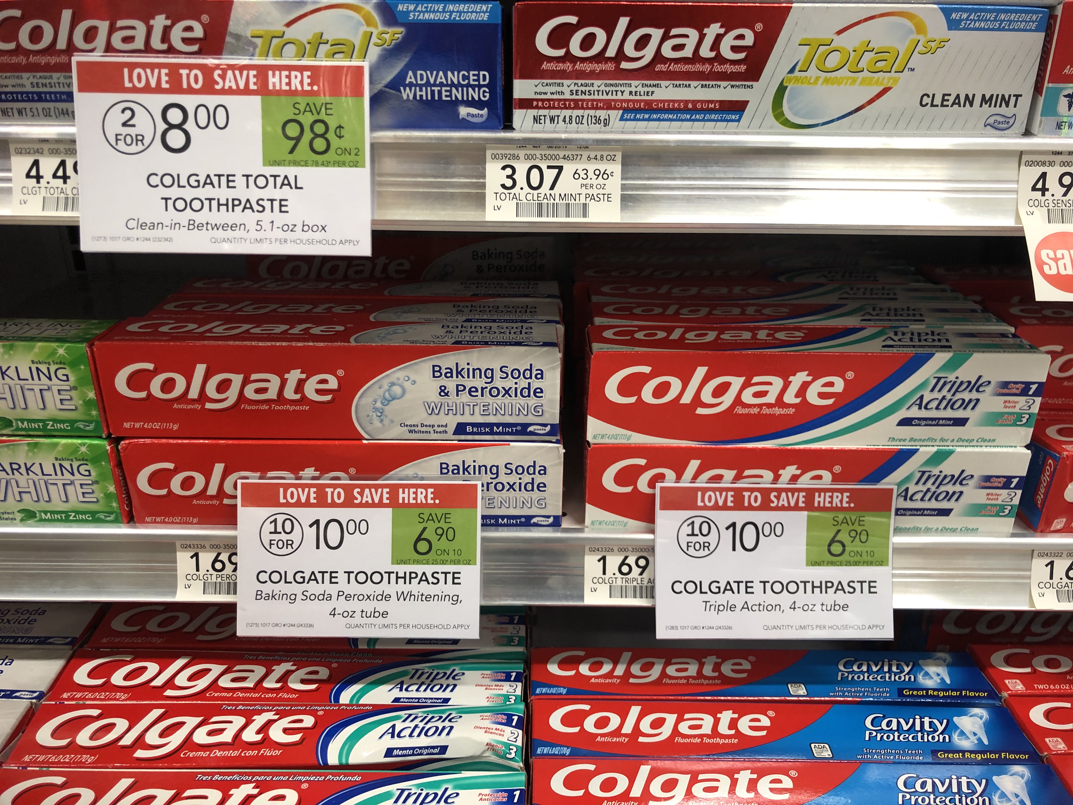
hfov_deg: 63.4
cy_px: 402
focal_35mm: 28
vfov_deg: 49.7
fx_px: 868
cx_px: 536
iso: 40
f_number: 1.8
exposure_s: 1/30
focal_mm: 4
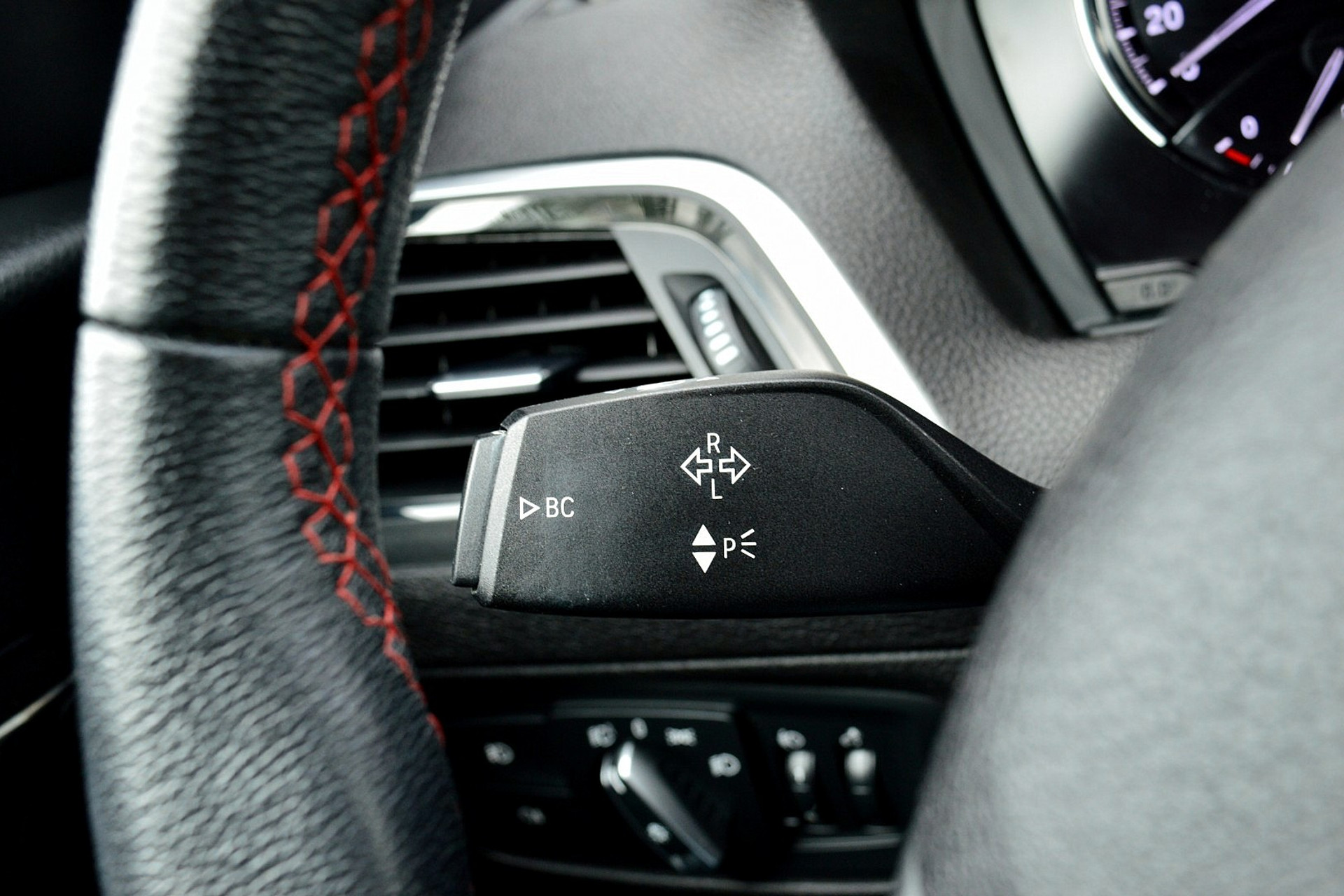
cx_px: 672
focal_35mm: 48
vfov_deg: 28.1
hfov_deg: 41.1
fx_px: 1792
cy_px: 448
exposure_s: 1/60
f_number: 8
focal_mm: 32
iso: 450
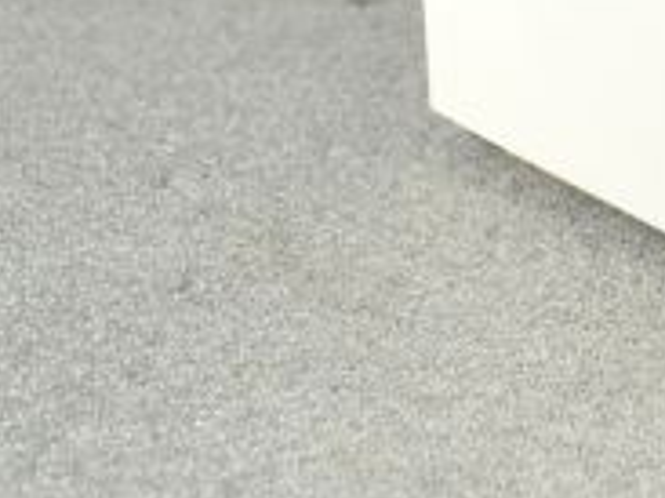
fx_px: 2899
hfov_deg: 12.5
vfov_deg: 9.6
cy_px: -136
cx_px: 967
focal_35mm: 151
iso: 800
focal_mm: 48
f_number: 5.6
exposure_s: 1/125
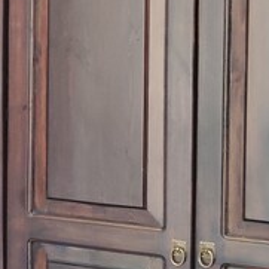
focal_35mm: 140
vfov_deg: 12.4
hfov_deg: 11.8
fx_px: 1231
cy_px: 50
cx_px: -158
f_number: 1.8
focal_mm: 4.22
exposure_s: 1/33.3
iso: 817
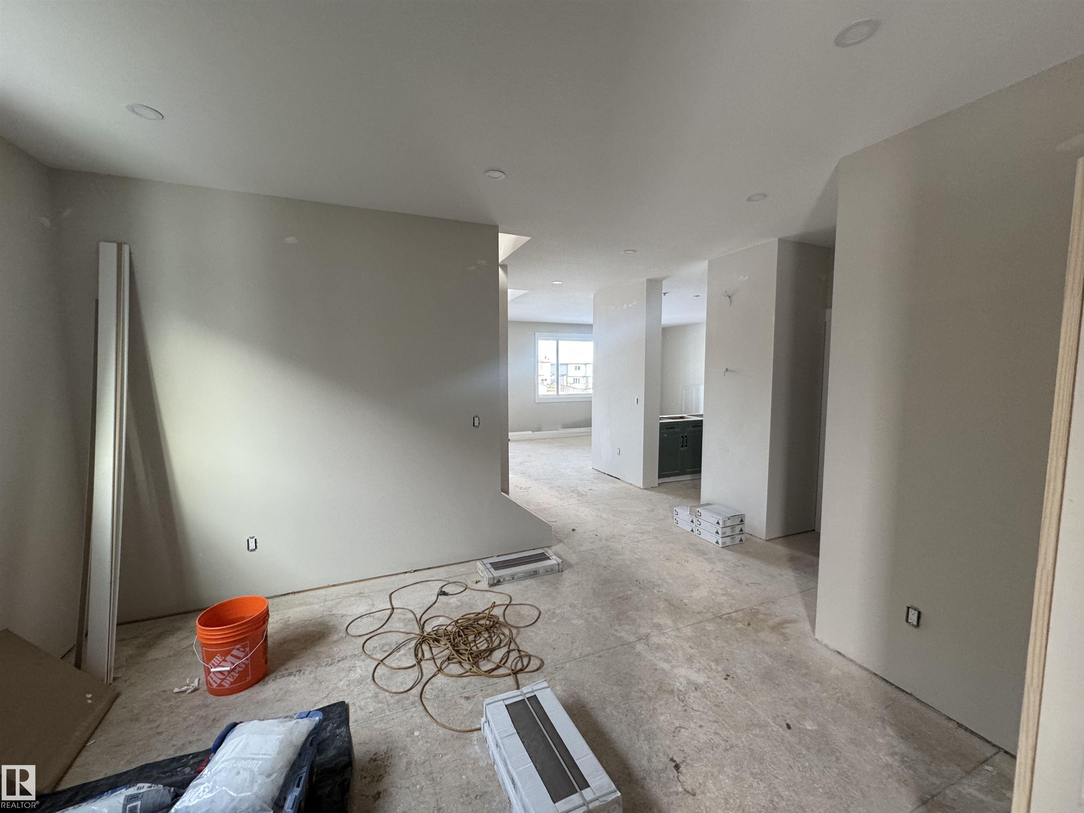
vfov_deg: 85.7
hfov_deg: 102.1
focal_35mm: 14
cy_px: 406
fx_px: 438
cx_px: 542
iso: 250
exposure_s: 1/99
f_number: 2.2
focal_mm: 2.22
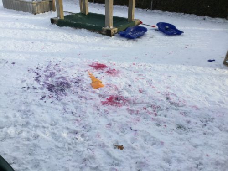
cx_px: 114
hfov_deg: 58.4
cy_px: 86
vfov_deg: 45.4
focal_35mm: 31
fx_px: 204
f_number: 2.4
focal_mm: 3.3
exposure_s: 1/673
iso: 25
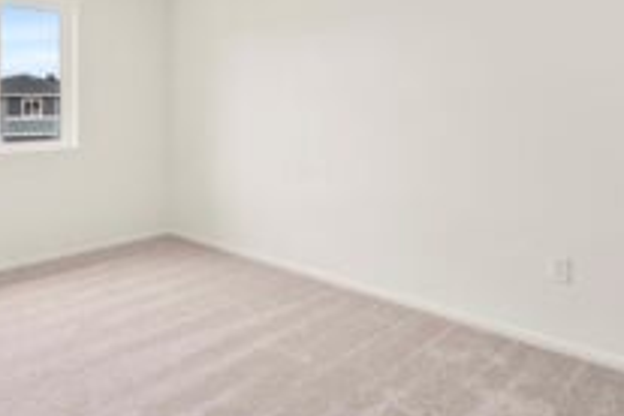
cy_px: 128
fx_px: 468
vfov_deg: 46.9
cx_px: 229
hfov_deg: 66.2
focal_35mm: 27
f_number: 6.3
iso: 100
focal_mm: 14
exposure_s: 1/60
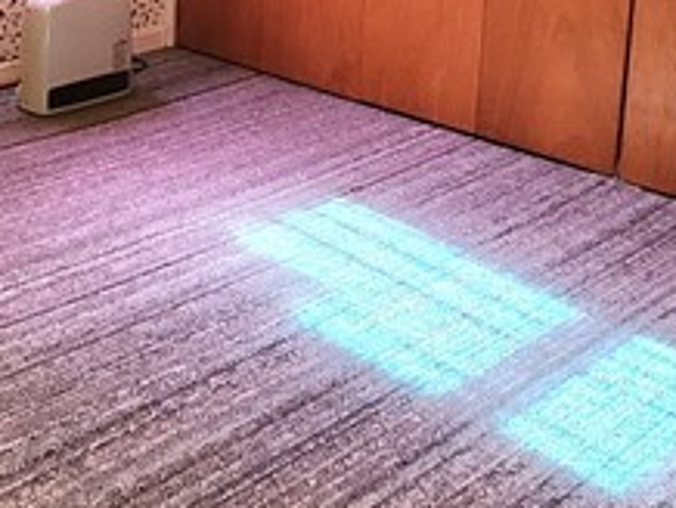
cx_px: 118
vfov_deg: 22.5
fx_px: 1193
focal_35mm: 61
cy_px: -77
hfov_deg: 30.7
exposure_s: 1/30
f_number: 2.2
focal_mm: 1.74
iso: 400
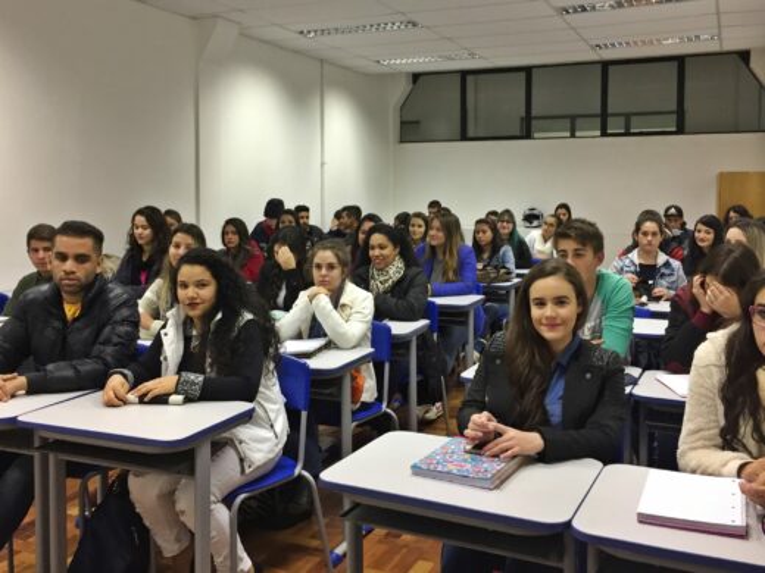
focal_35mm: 29
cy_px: 286
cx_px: 382
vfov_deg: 48.2
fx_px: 641
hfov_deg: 61.7
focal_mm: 4.15
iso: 80
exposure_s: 1/30
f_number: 2.2
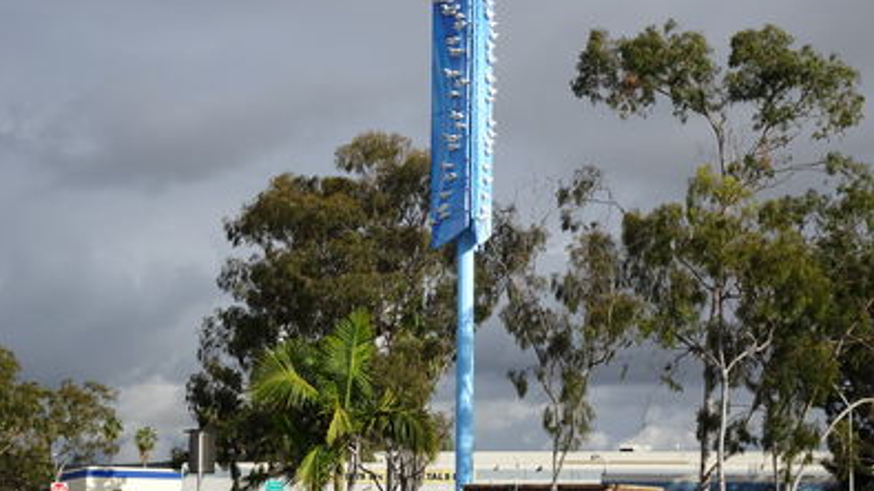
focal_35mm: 86
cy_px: 257
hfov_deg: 24.7
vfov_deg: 14.1
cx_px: 440
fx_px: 1993
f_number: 5
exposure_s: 1/500
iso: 80
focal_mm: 13.26
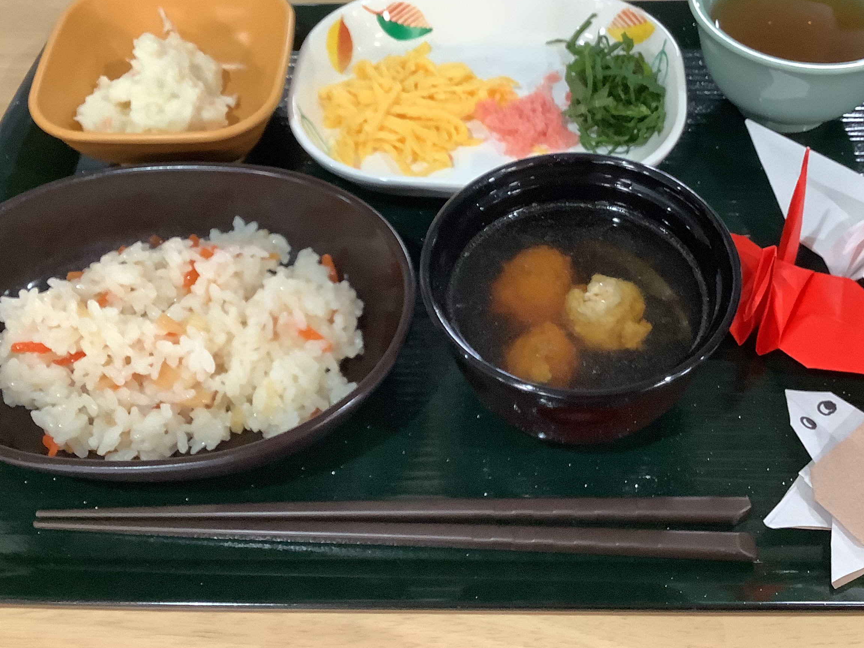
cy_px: 250
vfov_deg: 32.7
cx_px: 480
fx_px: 1098
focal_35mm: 44
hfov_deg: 42.9
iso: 320
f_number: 2.4
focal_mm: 3.3
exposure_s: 1/60
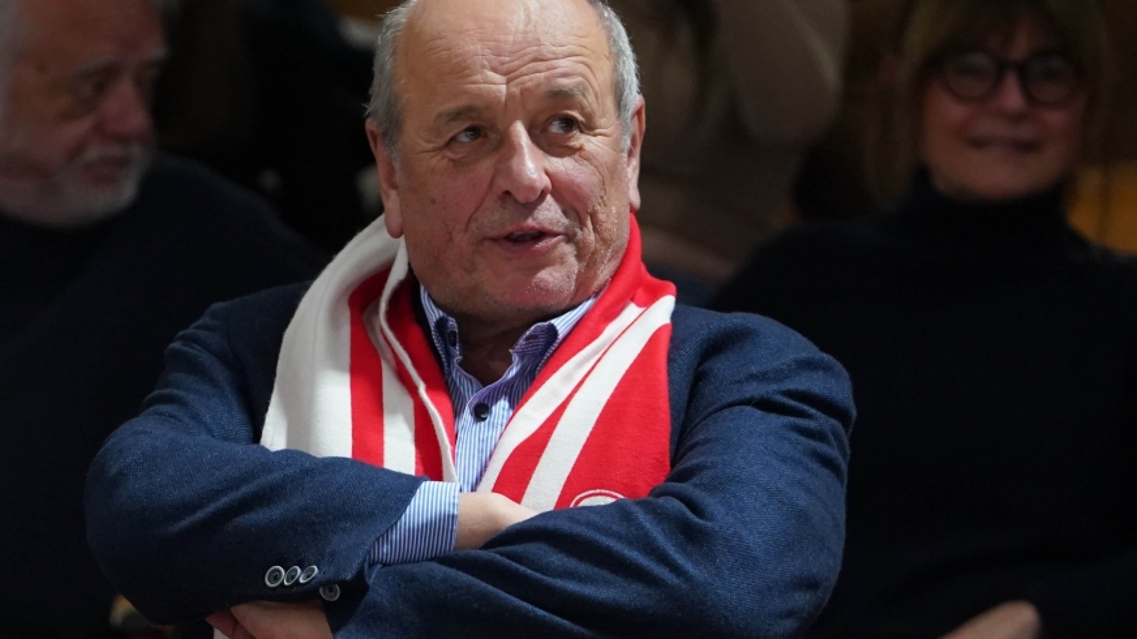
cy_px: 558
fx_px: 10037
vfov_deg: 3.6
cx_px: 286
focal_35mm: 333
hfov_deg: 6.5
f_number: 3.5
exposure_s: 1/800
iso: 3200
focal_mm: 154
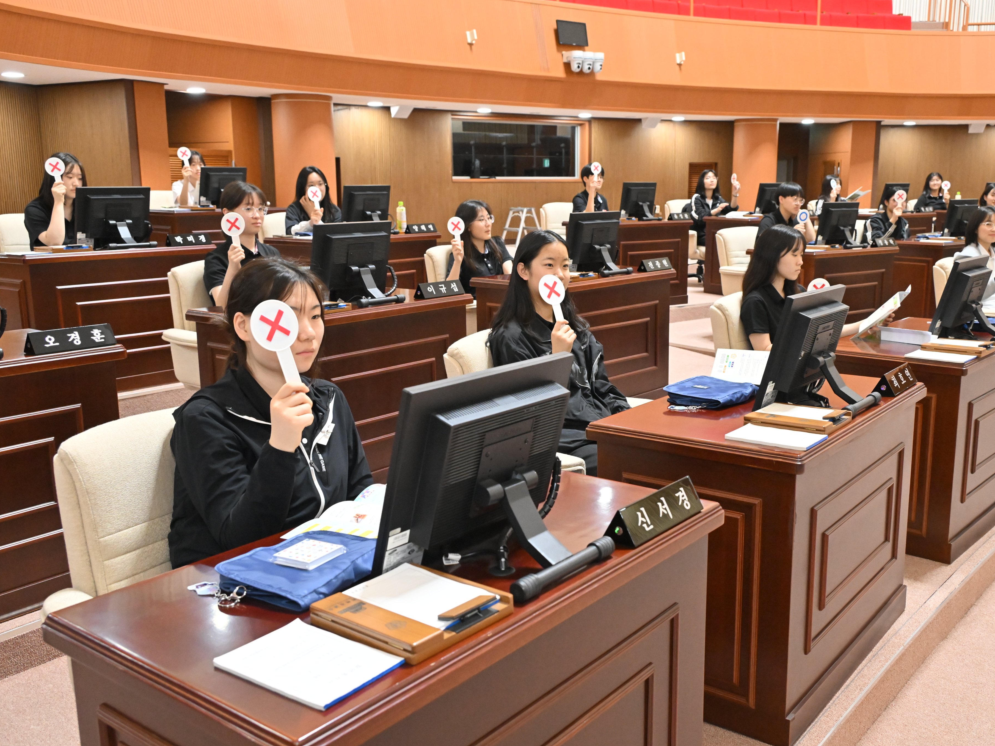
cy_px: 373
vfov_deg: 41.8
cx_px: 539
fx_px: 977
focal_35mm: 34
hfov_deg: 53.9
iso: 5000
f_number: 6.3
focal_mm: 31
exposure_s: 1/200
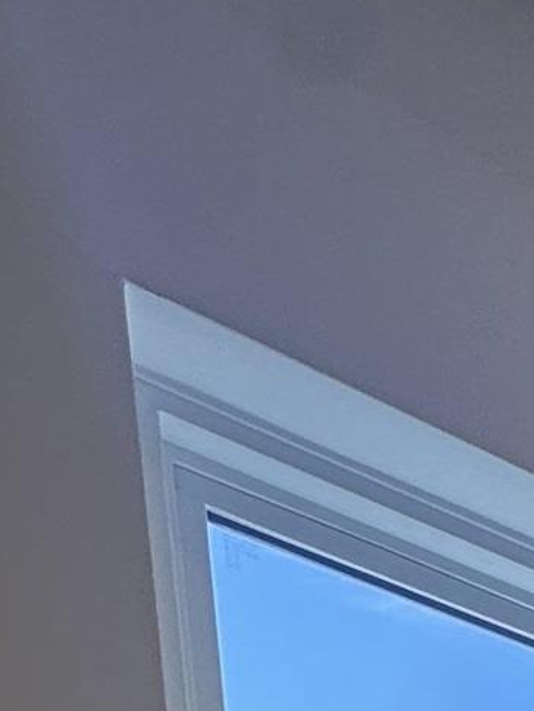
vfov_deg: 14.9
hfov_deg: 14.3
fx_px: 1439
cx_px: 1279
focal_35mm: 70
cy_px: 1737
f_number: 2.2
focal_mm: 2.22
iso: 40
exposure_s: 1/205
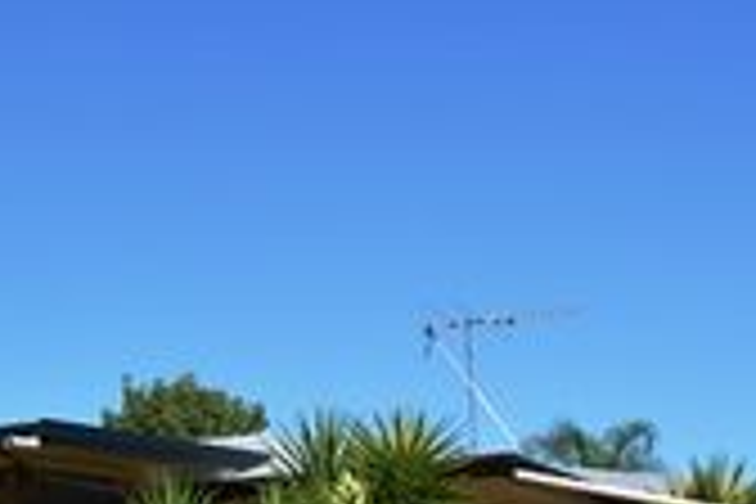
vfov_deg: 15.3
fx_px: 1764
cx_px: -117
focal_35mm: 84
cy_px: 691
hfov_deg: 22.5
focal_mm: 20
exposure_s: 1/200
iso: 100
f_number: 11
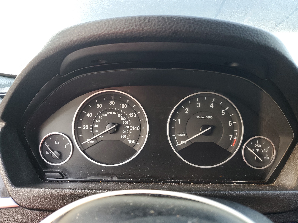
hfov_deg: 67.3
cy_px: 112
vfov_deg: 53.1
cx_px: 149
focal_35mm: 26
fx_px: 224
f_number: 1.5
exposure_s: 1/60.2
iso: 109
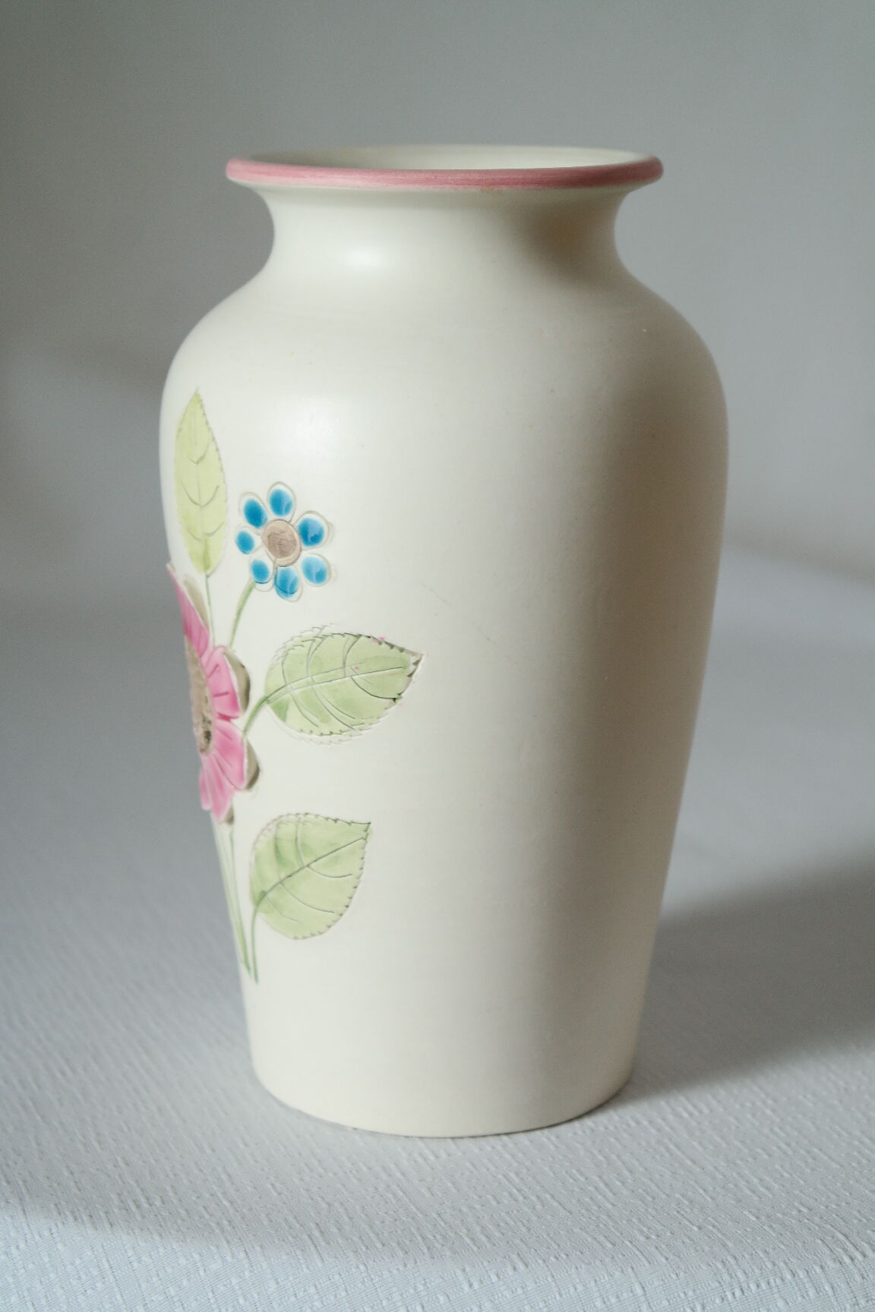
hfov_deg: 17.7
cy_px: 656
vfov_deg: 26.3
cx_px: 438
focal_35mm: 77
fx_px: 2807
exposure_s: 1/25
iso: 400
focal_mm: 50
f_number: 6.3
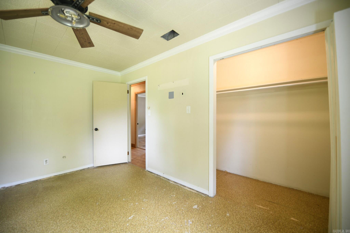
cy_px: 116
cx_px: 175
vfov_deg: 81.2
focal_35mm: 14
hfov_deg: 104.3
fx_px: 136
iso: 220
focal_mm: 14
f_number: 2.8
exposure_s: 1/15
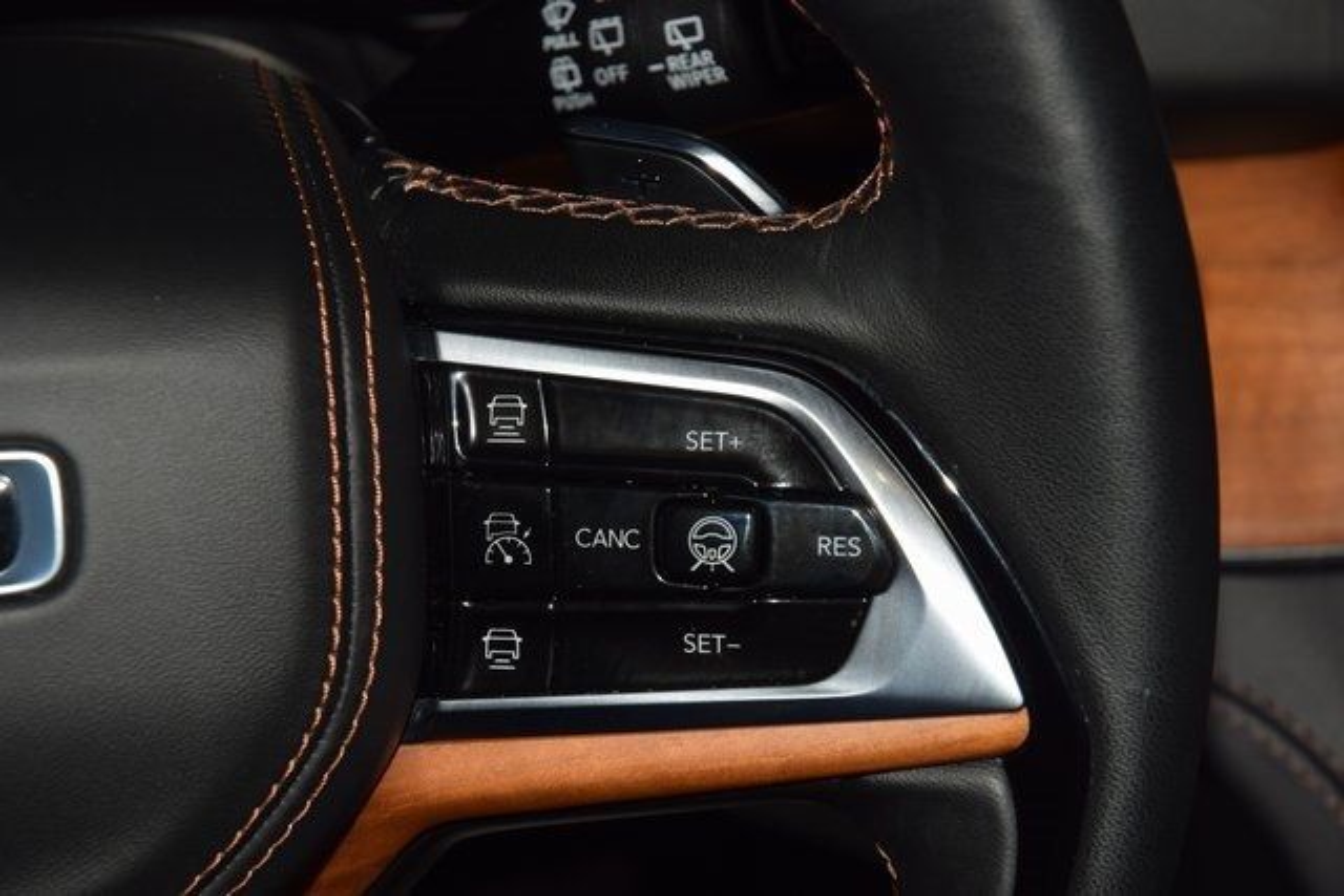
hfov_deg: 19.5
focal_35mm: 105
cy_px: 448
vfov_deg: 13.0
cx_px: 672
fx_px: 3921
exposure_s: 1/125
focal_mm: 70
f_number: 8
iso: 100
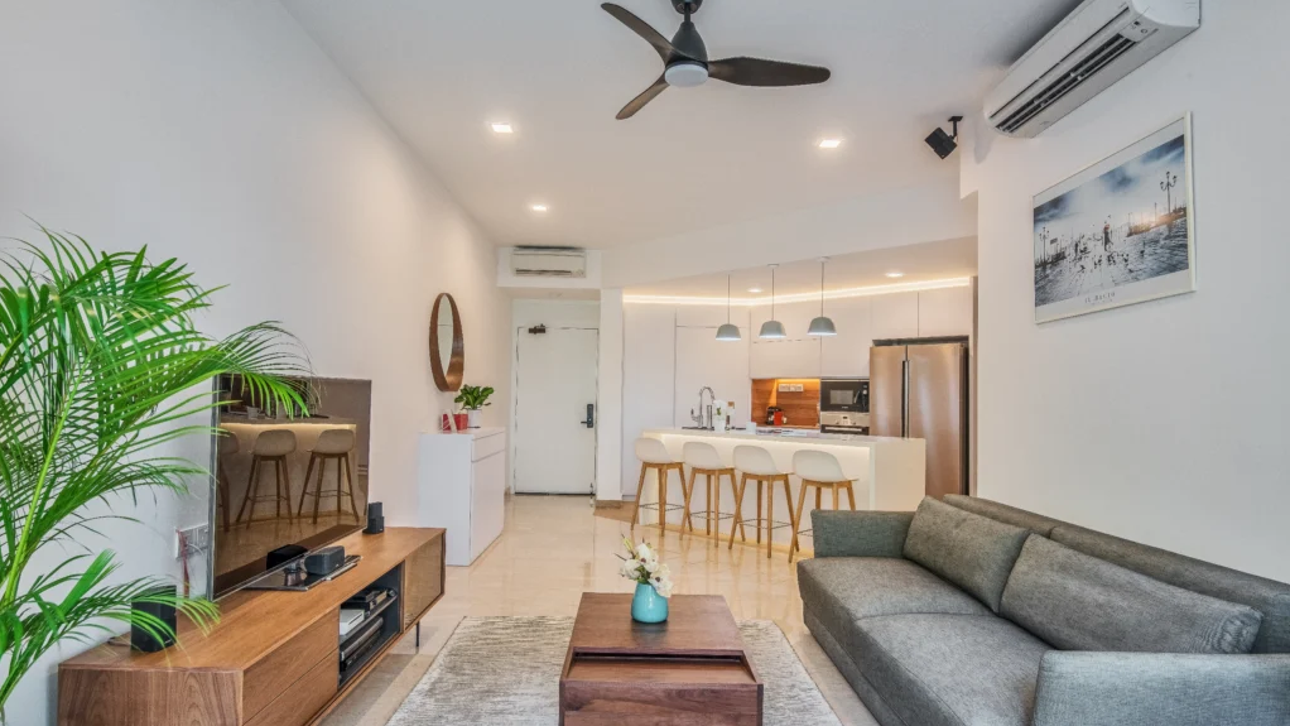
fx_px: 718
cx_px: 645
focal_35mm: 21
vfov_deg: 53.5
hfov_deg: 83.8
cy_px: 391
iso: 100
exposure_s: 1/25
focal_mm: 20
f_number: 13
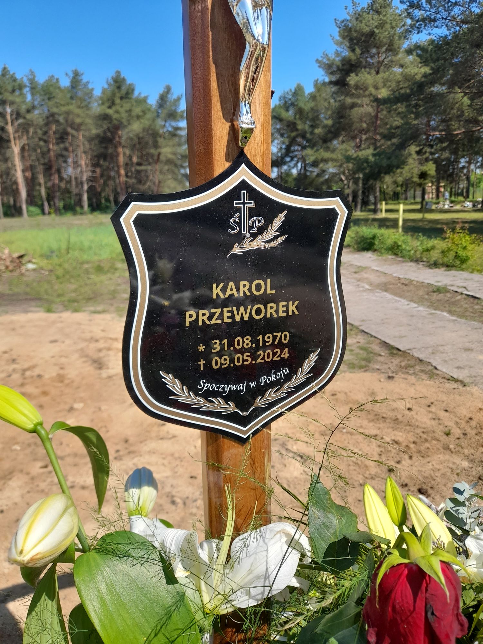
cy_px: 322
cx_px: 242
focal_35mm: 25
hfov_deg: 54.9
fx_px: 465
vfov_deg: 69.4
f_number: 2
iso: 20
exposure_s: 1/546
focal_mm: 4.6
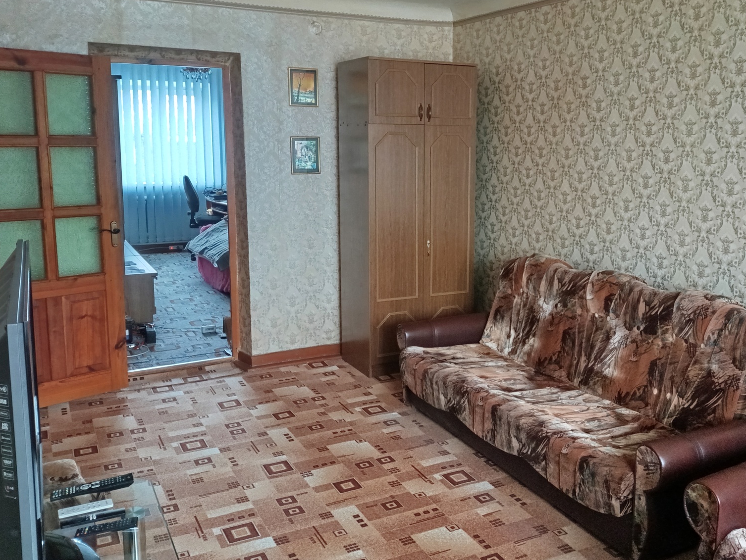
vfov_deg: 41.8
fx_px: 733
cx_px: 462
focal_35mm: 34
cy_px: 249
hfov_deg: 53.4
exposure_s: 1/16.7
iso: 1600
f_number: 1.7
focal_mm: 4.71
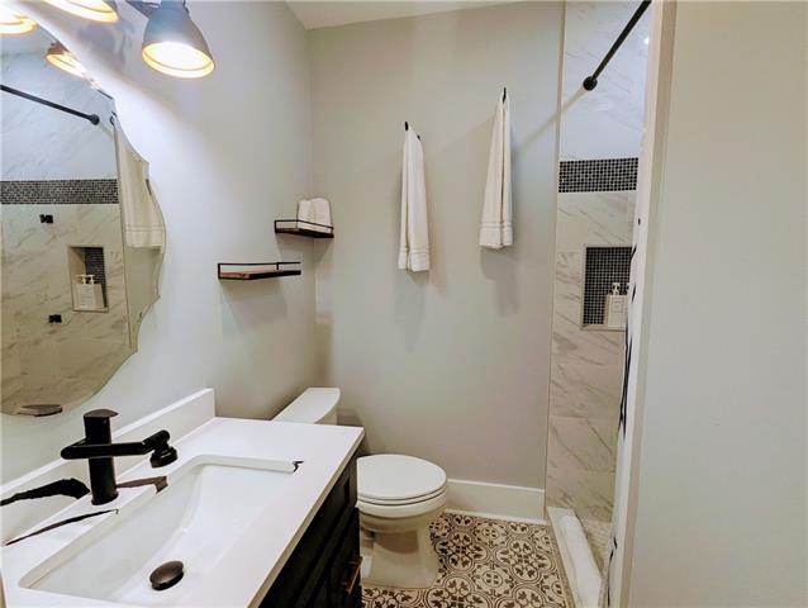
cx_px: 404
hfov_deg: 94.4
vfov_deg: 78.2
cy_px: 304
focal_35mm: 16
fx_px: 374
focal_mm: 2.35
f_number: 2.2
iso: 70
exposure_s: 1/120
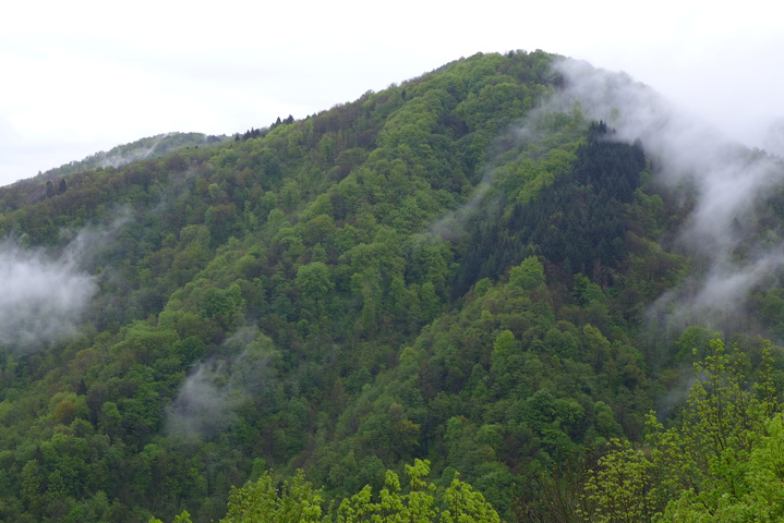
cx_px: 392
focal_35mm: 55
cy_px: 262
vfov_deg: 24.6
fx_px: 1198
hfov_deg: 36.2
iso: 80
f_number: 2.8
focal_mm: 10.8
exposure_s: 1/160
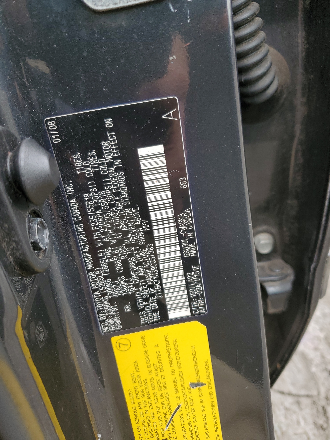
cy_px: 220
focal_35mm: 26
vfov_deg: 67.3
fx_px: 330
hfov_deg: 53.1
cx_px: 165
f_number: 1.5
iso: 50
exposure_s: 1/278
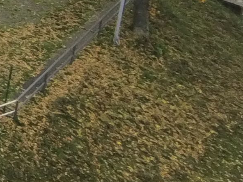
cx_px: -603
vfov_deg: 7.6
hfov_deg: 8.3
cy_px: -297
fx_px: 1257
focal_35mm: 179
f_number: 2.4
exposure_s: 1/480
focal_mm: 4
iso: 159
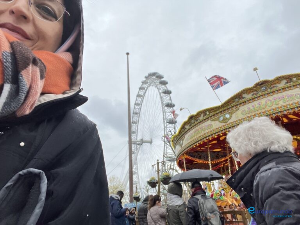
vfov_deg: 58.9
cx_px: 150
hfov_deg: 73.9
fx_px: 199
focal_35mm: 23
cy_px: 112
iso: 32
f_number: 2.2
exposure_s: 1/643
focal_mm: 2.71
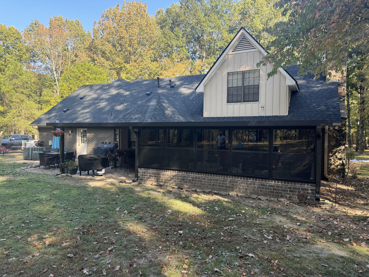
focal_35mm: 24
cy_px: 138
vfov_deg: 56.8
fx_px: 256
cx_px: 184
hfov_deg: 71.6
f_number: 1.78
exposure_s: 1/349
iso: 80
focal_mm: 6.76
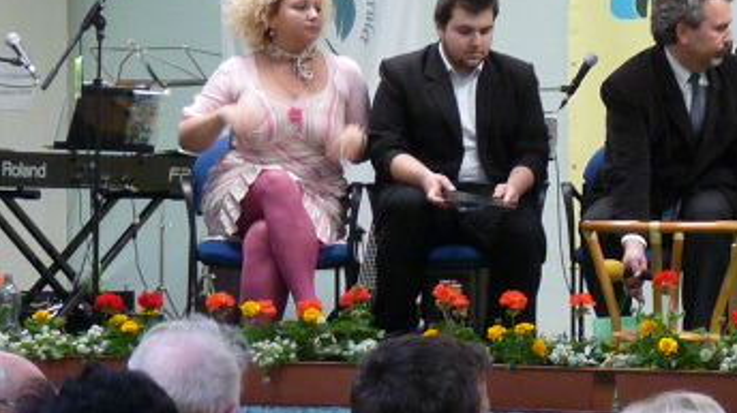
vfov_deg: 5.7
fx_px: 4121
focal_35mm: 211
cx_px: 681
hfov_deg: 10.2
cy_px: 175
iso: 250
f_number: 3.2
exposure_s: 1/30
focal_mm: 10.4
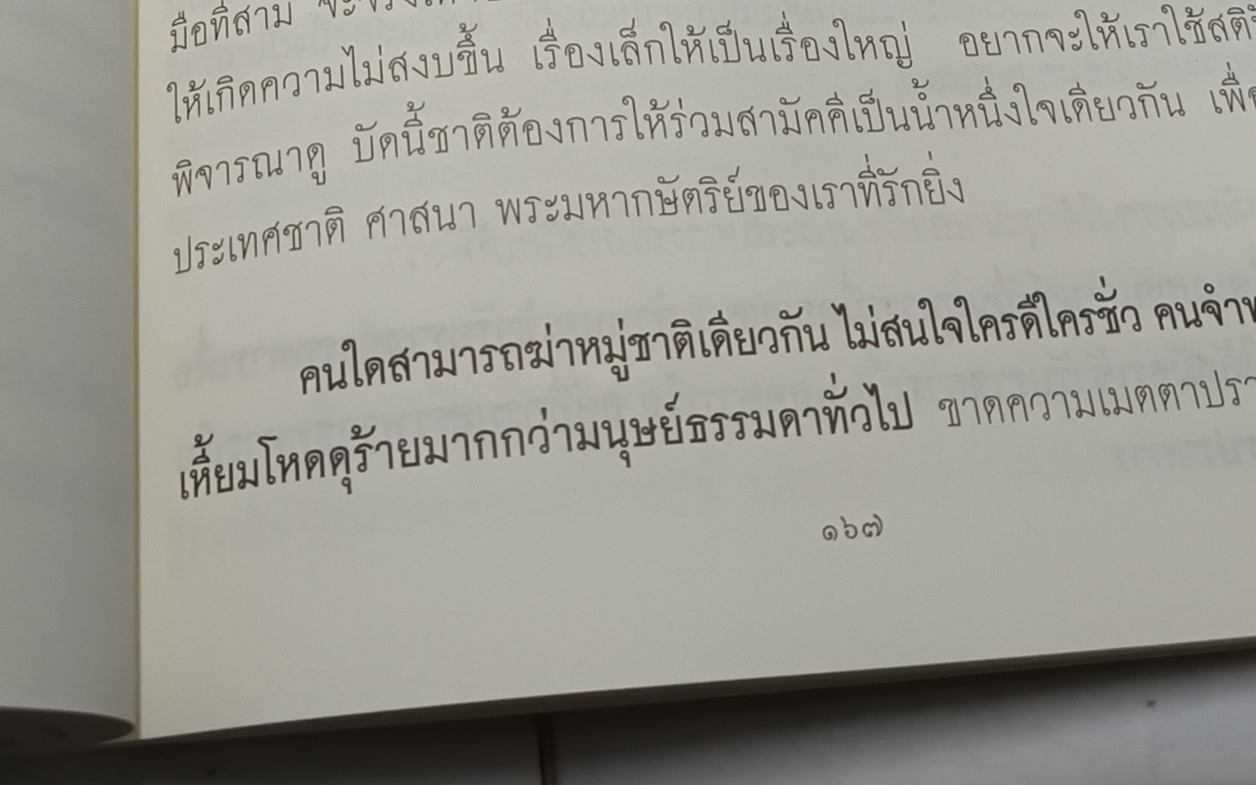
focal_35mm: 61
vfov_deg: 19.2
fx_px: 2088
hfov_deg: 33.3
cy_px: -309
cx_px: 459
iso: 1062
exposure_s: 1/50
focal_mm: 5.31
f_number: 1.7
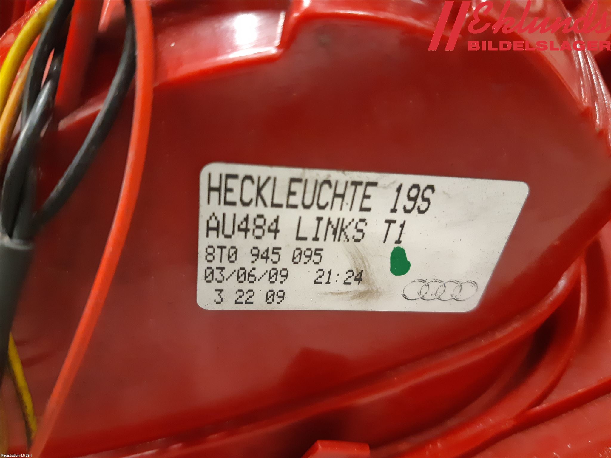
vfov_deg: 53.1
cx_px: 306
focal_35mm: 26
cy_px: 229
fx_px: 459
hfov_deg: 67.3
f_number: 1.7
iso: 400
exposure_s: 1/25
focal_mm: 3.93
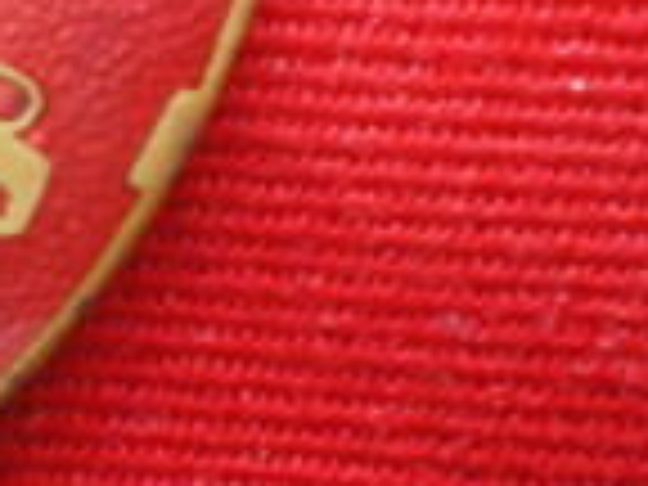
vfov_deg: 11.6
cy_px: 0
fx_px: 2377
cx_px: -94
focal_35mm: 127
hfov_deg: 15.1
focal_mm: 6.3
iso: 400
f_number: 3.1
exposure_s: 1/20
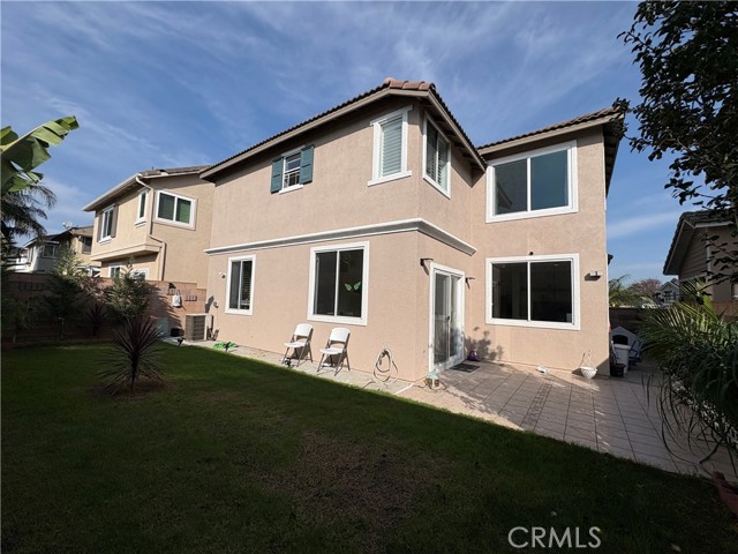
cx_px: 369
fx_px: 298
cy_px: 277
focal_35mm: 14
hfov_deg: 102.1
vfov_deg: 85.7
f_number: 2.2
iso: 50
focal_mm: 2.22
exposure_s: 1/4926
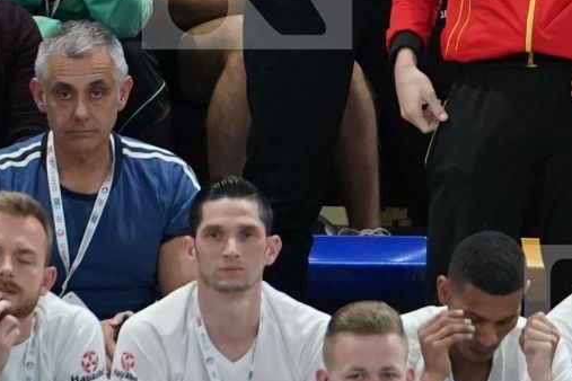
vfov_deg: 1.3
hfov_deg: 1.9
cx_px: 630
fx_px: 16936
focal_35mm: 1066
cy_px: -53
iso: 4000
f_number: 2.8
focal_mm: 200
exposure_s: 1/1000
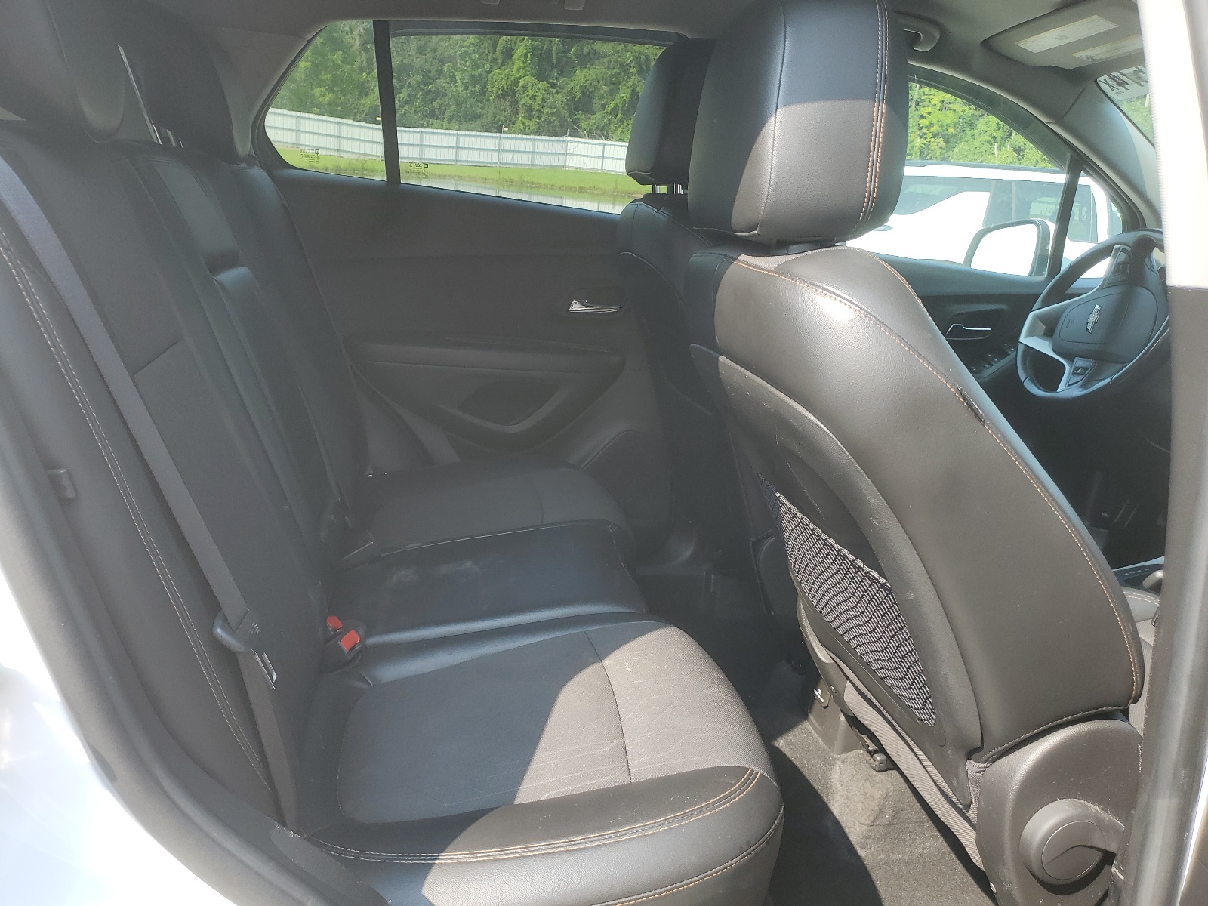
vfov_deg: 53.1
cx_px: 604
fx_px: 907
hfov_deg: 67.3
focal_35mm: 26
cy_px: 453
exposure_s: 1/455
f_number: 1.5
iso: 50
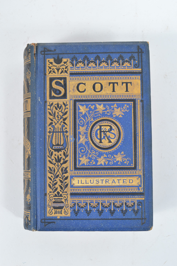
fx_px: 377
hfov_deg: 26.4
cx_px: 88
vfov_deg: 38.9
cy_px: 133
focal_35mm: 51
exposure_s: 1/125
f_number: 10
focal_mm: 34
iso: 200
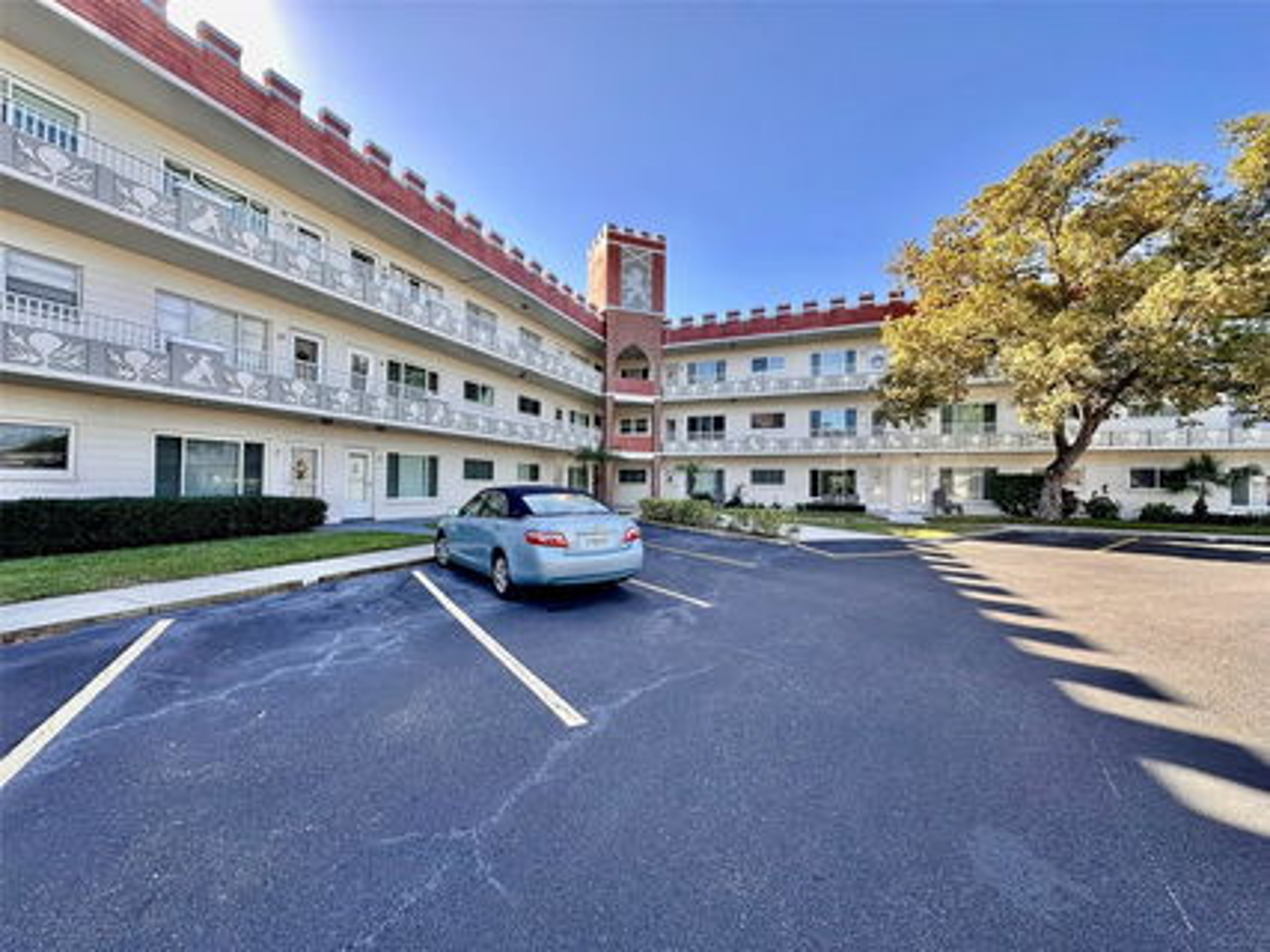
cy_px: 476
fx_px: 513
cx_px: 635
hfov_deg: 102.1
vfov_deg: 85.6
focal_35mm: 14
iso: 40
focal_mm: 2.22
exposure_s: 1/261
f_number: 2.2
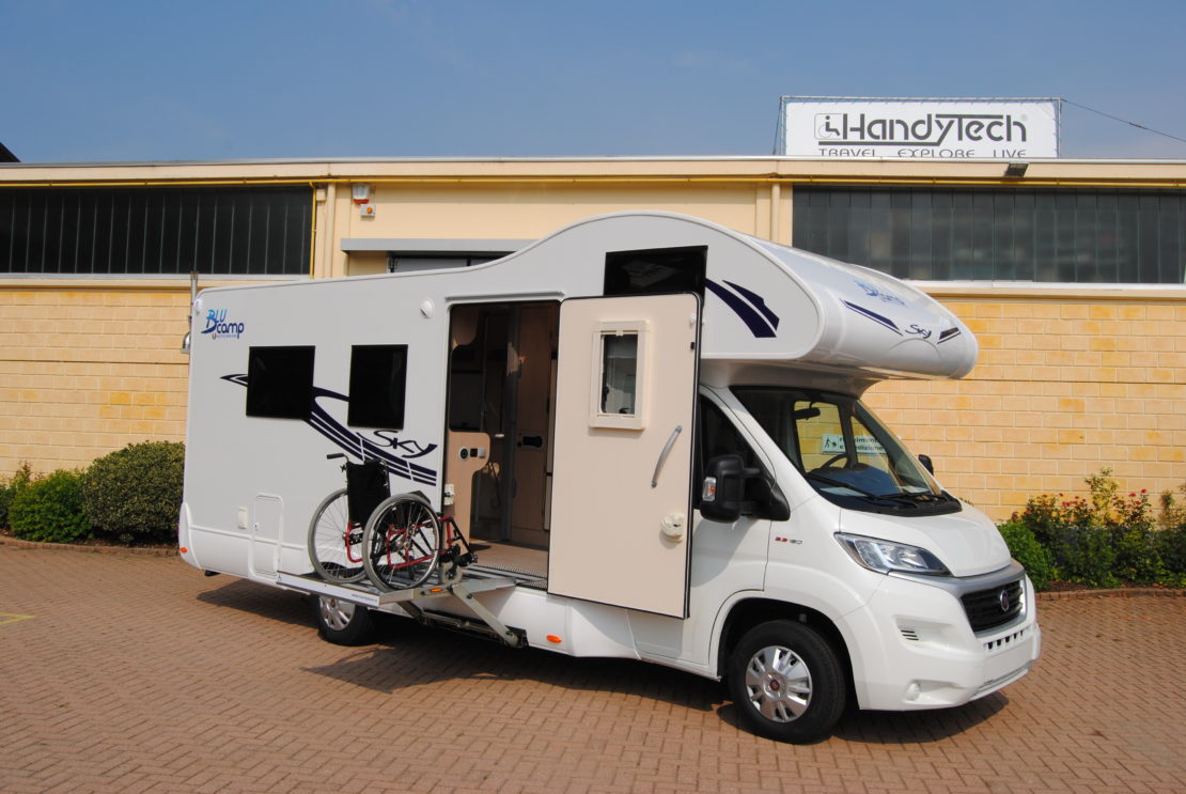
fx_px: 1088
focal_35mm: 33
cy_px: 397
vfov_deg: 40.1
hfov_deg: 57.2
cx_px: 593
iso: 100
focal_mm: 22
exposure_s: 1/400
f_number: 10
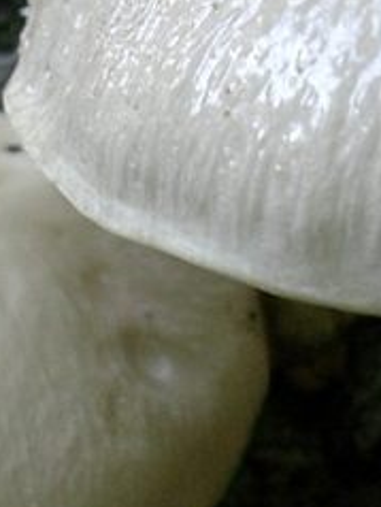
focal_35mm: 151
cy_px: 326
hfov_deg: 9.8
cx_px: 315
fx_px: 2212
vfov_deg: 13.1
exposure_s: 1/16.4
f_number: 2.9
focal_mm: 6.7
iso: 70
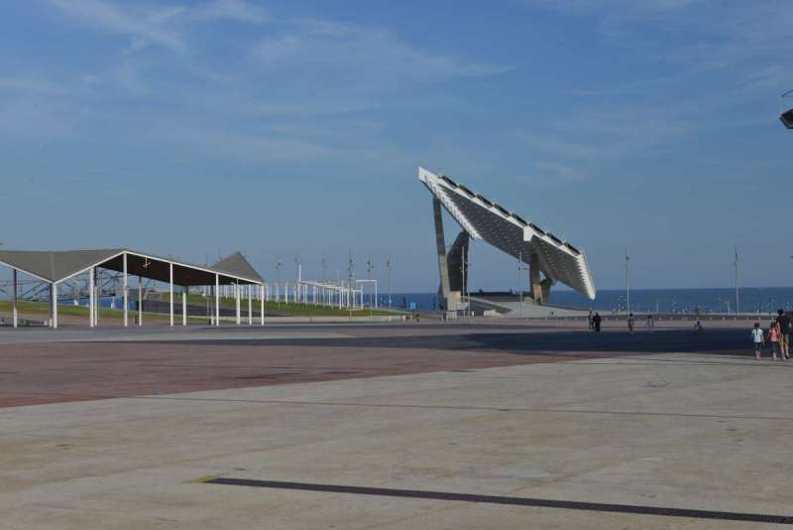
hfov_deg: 35.6
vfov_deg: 24.2
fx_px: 1234
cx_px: 396
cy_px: 265
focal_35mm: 56
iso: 180
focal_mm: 56
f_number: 11
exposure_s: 1/125
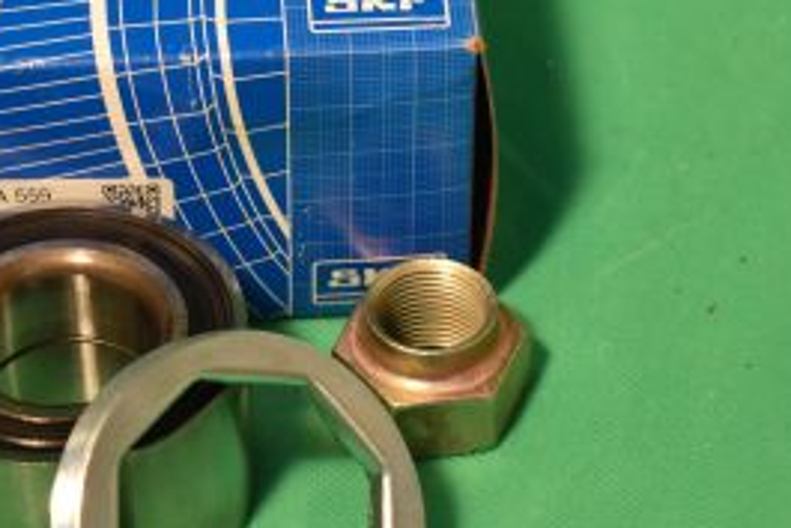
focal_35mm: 156
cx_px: 248
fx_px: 3429
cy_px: 204
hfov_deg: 13.1
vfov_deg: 8.8
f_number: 5.3
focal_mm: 46
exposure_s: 1/80
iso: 250
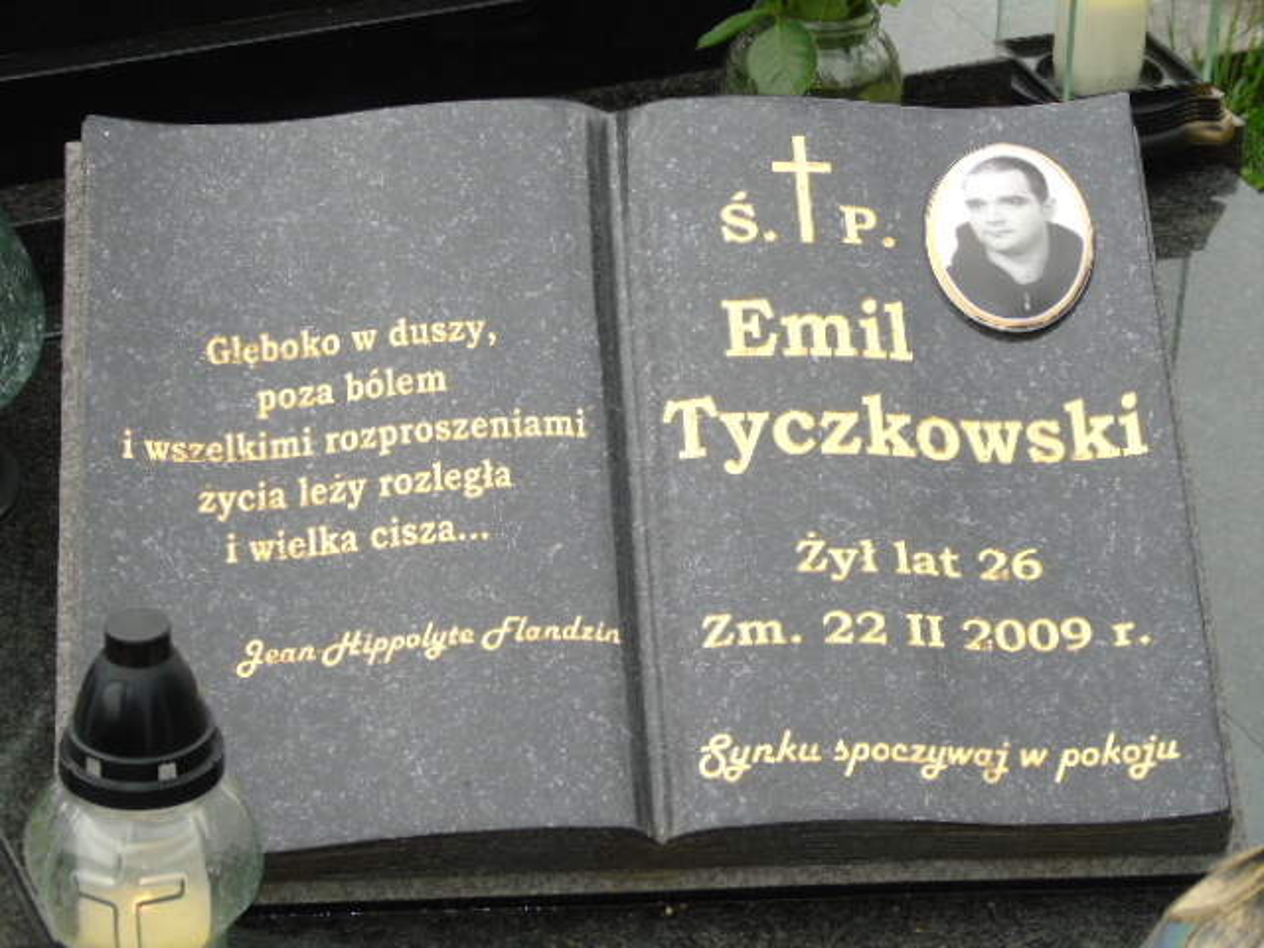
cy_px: 474
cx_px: 632
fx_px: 3944
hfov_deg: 18.2
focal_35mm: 108
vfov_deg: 13.7
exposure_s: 1/80
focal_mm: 19
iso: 80
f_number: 4.4
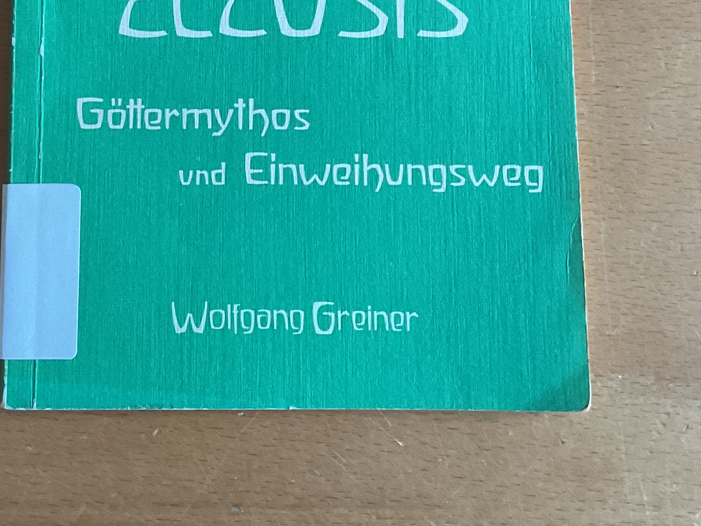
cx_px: 207
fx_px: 1235
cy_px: 32
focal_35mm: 61
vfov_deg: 23.3
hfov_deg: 31.3
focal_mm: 3
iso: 125
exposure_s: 1/60
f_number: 1.8
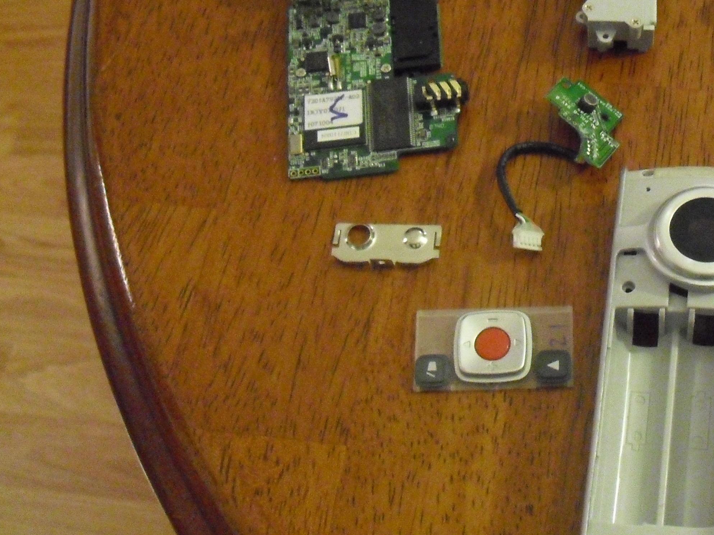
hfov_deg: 28.4
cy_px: 152
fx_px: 1361
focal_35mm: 66
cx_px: 626
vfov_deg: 22.1
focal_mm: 6.3
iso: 800
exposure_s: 1/15
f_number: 3.1
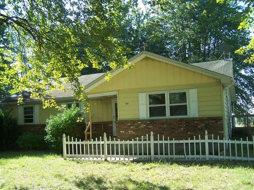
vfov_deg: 37.7
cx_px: 127
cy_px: 95
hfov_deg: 49.0
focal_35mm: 38
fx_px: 279
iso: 80
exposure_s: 1/250
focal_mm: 6.3
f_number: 2.8
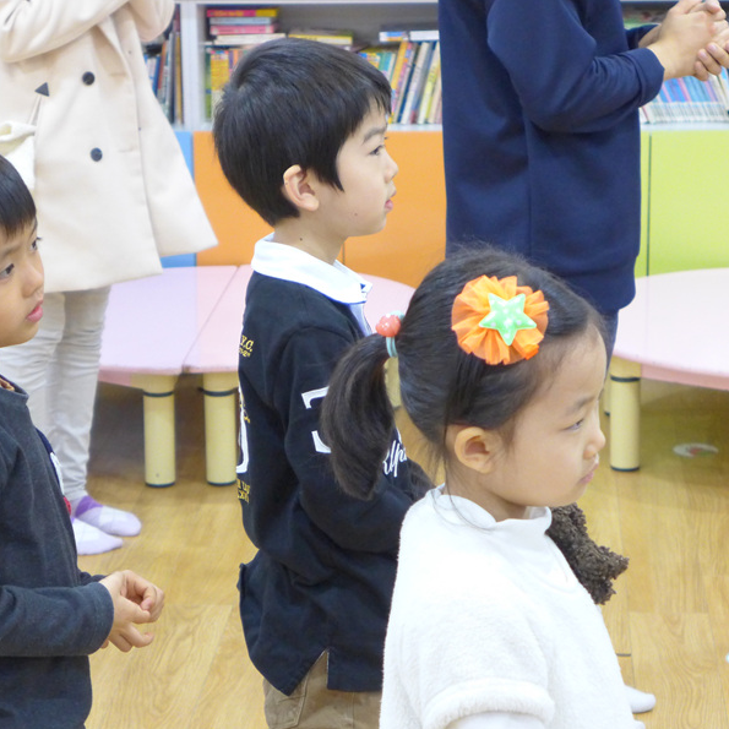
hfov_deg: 16.3
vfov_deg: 16.3
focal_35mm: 107
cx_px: 328
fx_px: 2549
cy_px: 366
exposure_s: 1/125
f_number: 2.3
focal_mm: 17.7
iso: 800
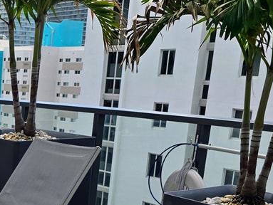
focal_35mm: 72
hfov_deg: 24.4
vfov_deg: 19.9
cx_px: -58
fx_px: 568
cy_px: 205
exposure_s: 1/818
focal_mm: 6.3
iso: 12
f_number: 1.7
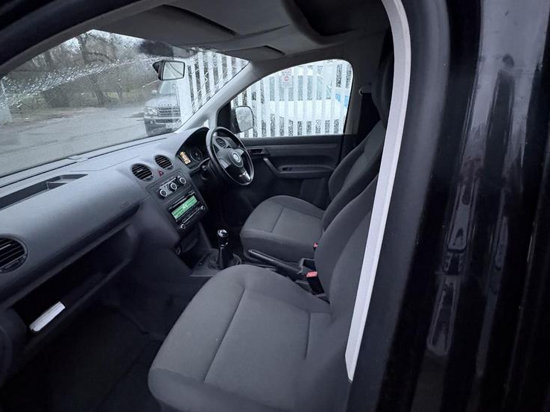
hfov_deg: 91.0
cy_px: 168
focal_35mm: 17
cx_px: 264
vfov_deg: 74.0
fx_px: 270
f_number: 2.2
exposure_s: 1/39
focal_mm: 2.22
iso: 1000
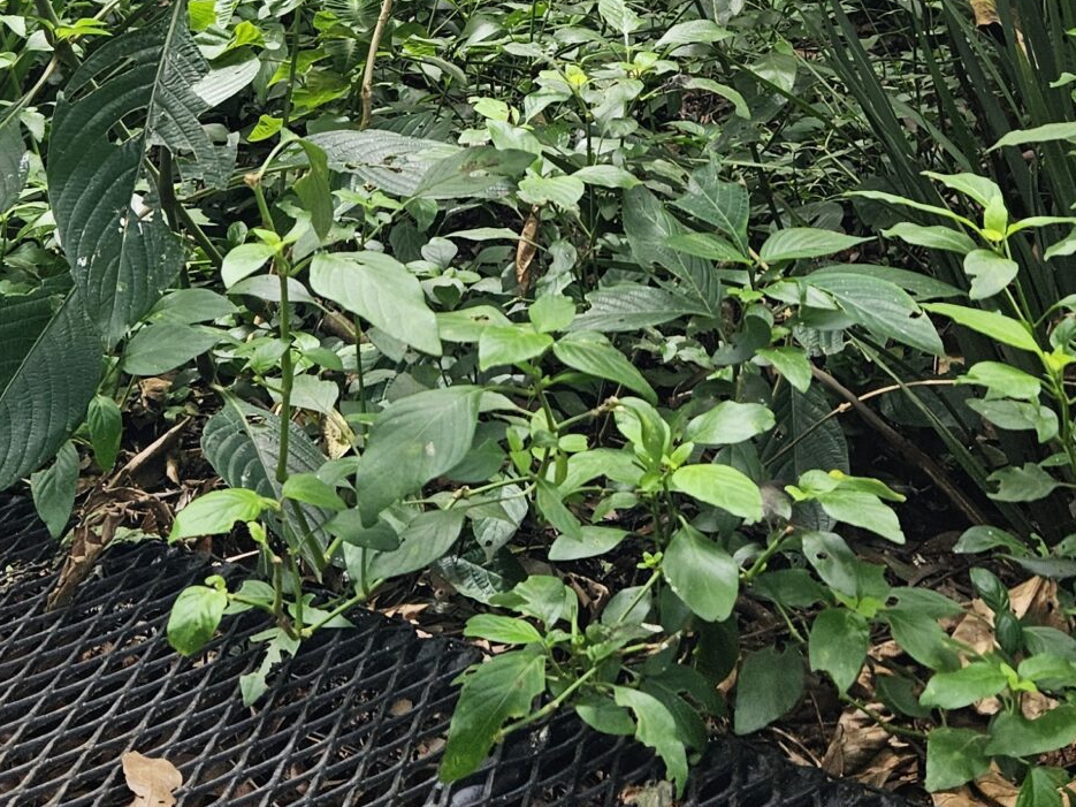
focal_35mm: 63
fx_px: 1958
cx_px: 563
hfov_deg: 30.7
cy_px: -105
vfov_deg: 21.9
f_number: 1.8
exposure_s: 1/180
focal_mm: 5.4
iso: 80
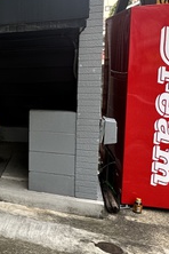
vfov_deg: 42.6
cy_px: 102
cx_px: -103
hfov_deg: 22.4
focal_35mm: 46
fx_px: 324
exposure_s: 1/221
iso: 40
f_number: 2.2
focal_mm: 2.22
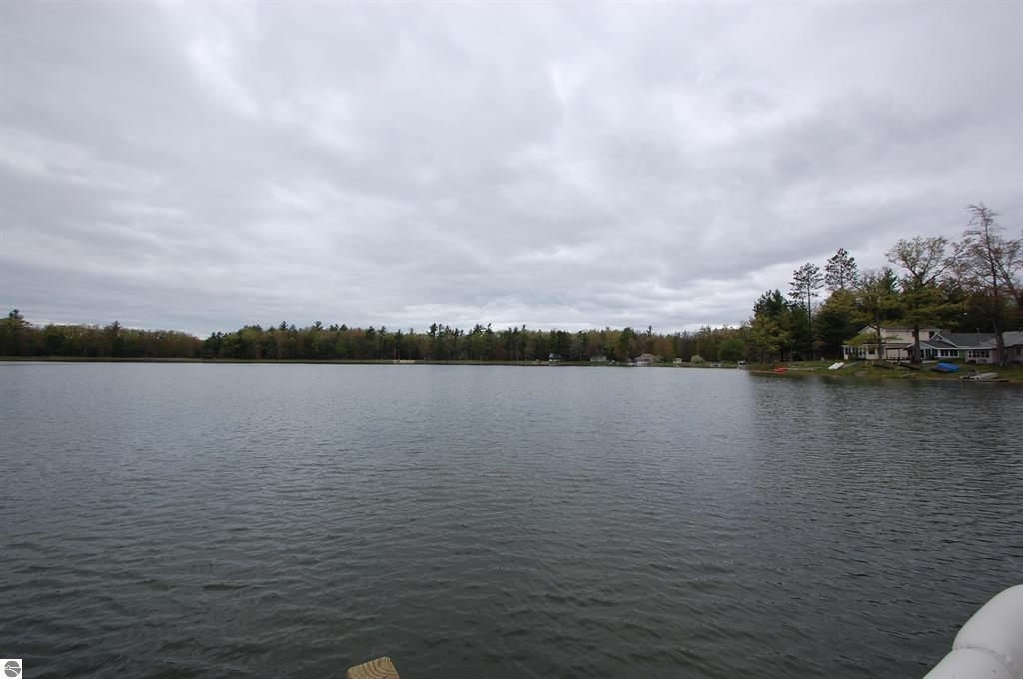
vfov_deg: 71.9
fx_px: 468
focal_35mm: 16
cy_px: 340
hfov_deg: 95.1
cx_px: 512
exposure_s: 1/200
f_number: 7.1
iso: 200
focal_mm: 11
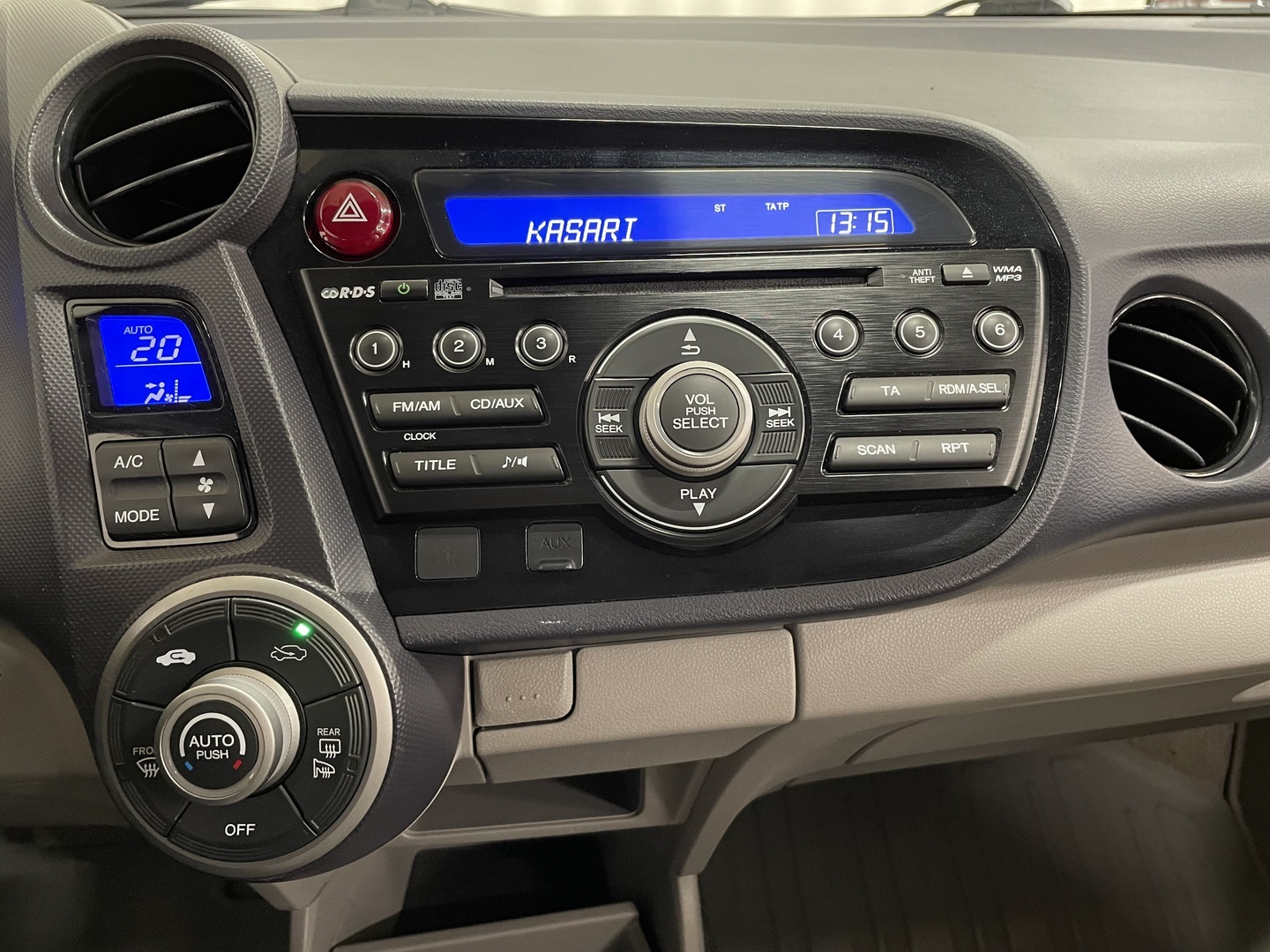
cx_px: 635
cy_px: 476
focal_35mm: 26
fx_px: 954
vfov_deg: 53.1
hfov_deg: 67.3
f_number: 1.6
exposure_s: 1/25
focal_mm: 4.2
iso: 500
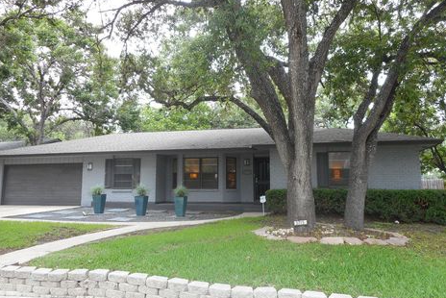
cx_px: 223
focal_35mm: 28
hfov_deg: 65.4
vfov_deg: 46.4
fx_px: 347
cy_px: 139
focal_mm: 4.5
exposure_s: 1/30
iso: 140
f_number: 3.7
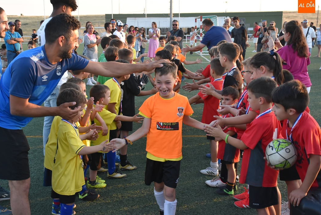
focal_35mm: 51
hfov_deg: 38.8
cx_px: 145
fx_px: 455
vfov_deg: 26.5
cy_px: 106
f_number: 4
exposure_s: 1/500
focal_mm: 30
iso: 1100
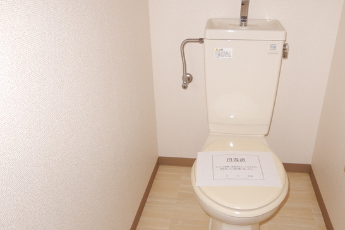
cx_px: 205
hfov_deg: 58.3
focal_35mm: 32
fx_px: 307
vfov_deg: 41.1
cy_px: 121
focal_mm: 4.3
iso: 200
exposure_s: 1/30
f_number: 3.4
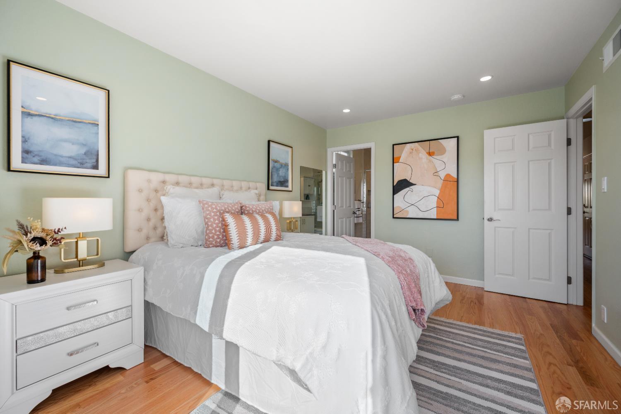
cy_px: 207
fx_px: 241
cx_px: 310
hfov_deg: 104.3
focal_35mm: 14
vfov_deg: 81.2
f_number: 6.3
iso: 200
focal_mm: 14
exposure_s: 1/160
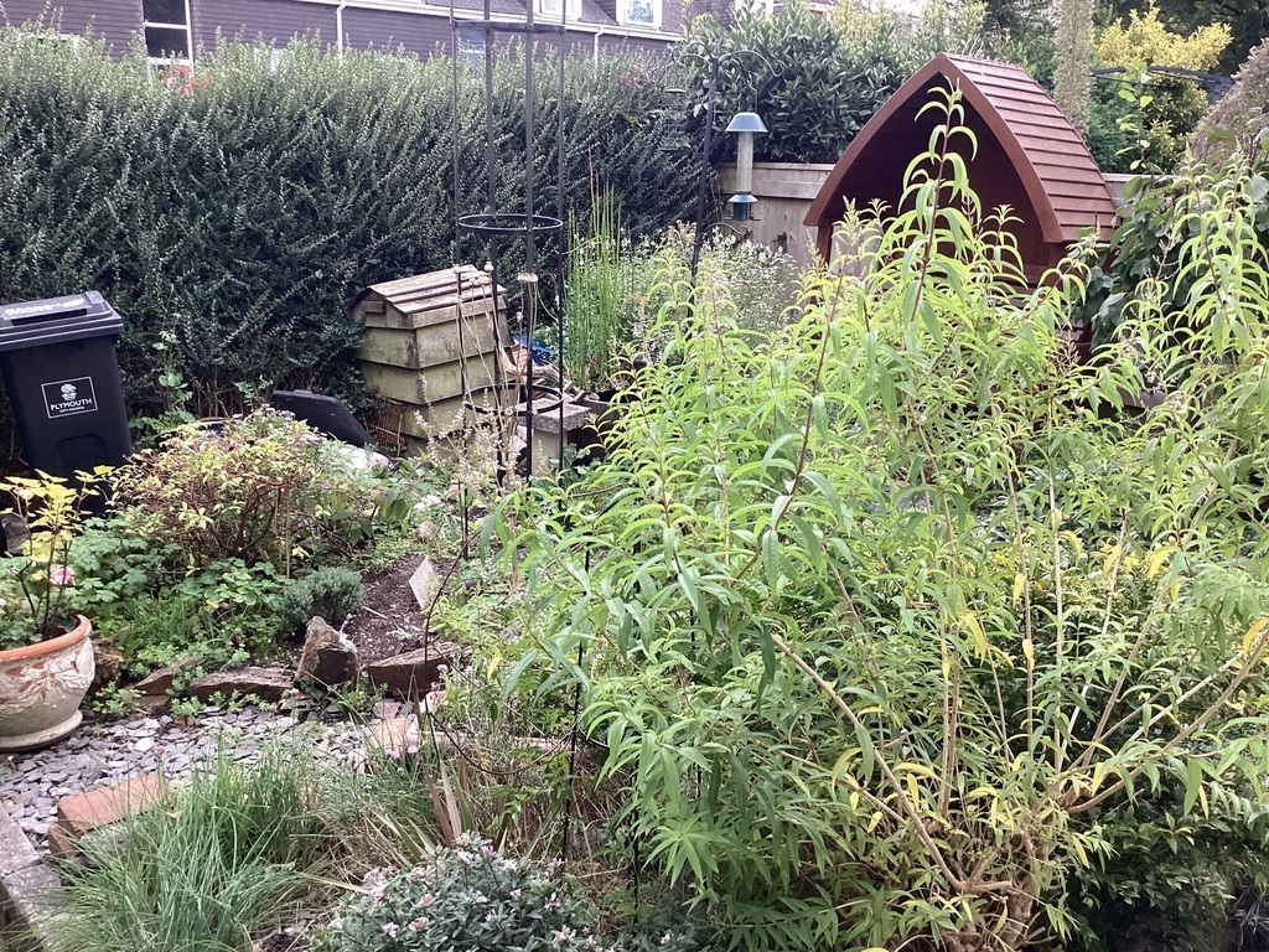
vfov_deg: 45.4
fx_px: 1136
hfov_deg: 58.4
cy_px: 476
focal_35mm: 31
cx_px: 634
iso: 64
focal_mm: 3.3
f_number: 2.4
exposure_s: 1/120
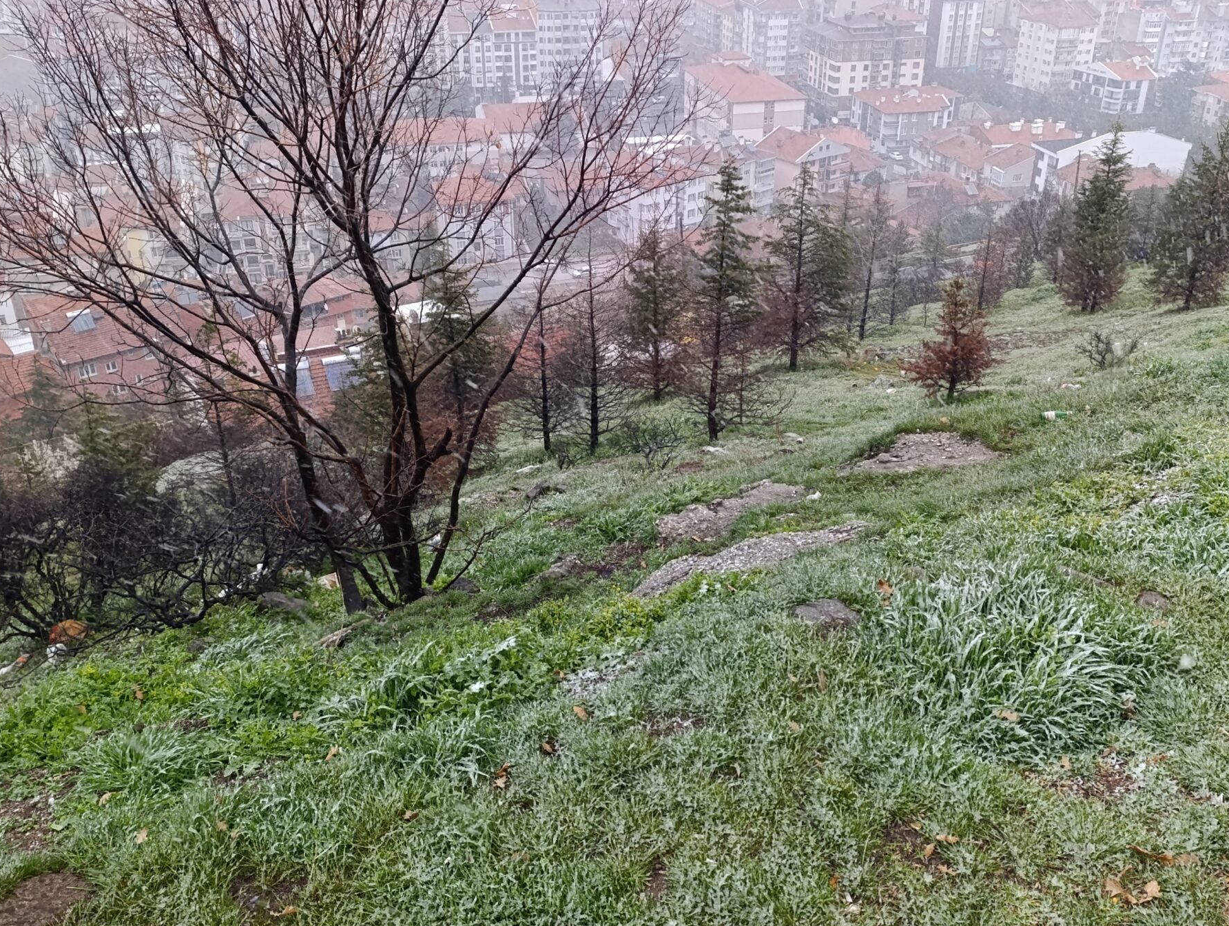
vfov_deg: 43.1
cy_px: 460
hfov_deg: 55.2
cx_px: 663
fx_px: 1174
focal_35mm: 33
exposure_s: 1/100
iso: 64
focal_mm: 6.14
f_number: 1.6
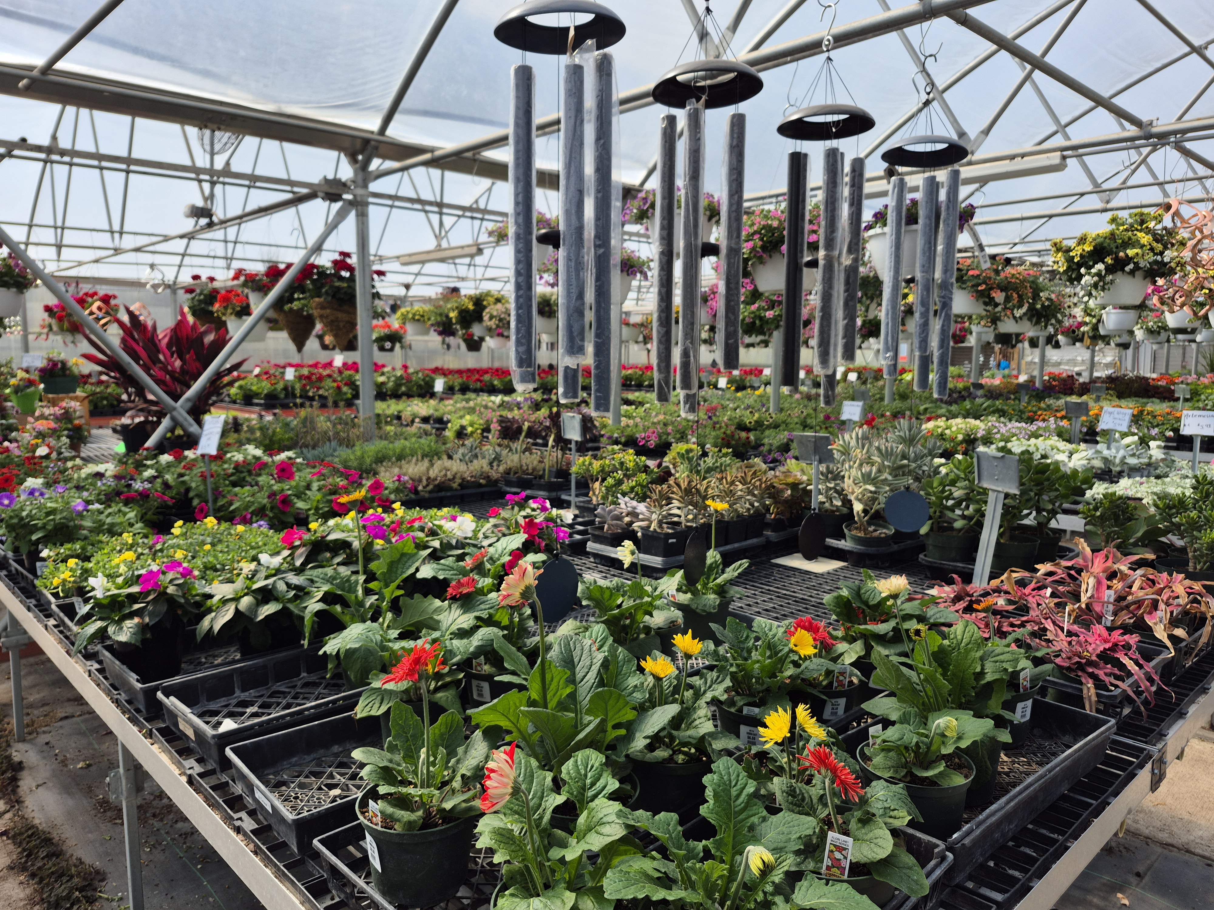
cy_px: 455
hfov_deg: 73.9
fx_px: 807
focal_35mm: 23
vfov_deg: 58.9
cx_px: 607
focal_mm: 5.4
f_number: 1.8
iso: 25
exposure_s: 1/690
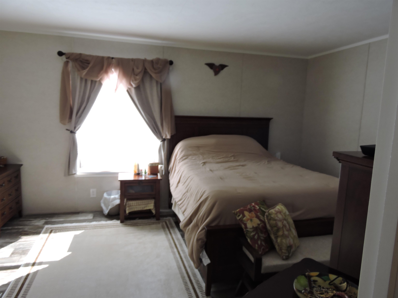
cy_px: 149
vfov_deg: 56.8
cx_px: 199
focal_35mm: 24
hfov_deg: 71.6
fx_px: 276
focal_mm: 4.3
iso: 110
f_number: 3.3
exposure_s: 1/30
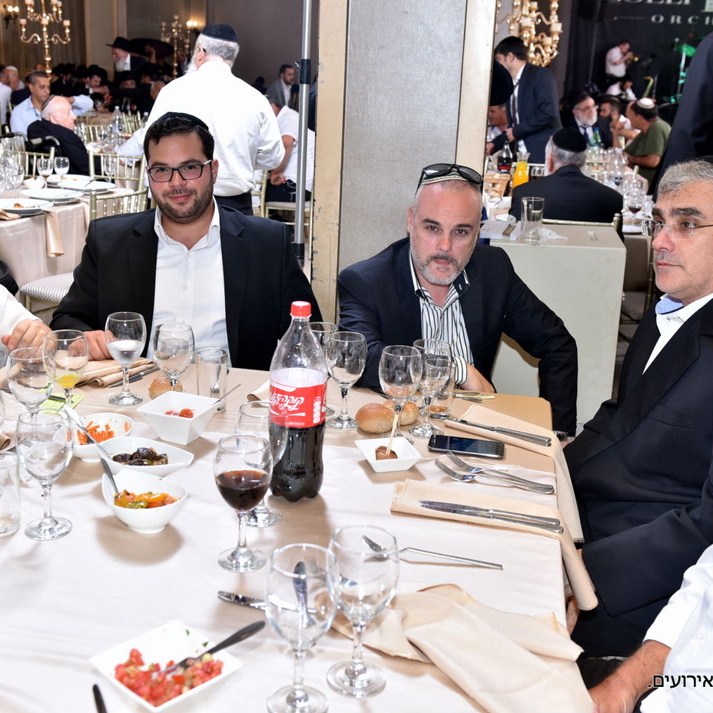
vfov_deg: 40.9
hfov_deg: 40.9
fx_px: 955
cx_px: 339
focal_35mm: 41
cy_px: 355
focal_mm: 32
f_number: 5
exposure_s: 1/100
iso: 500
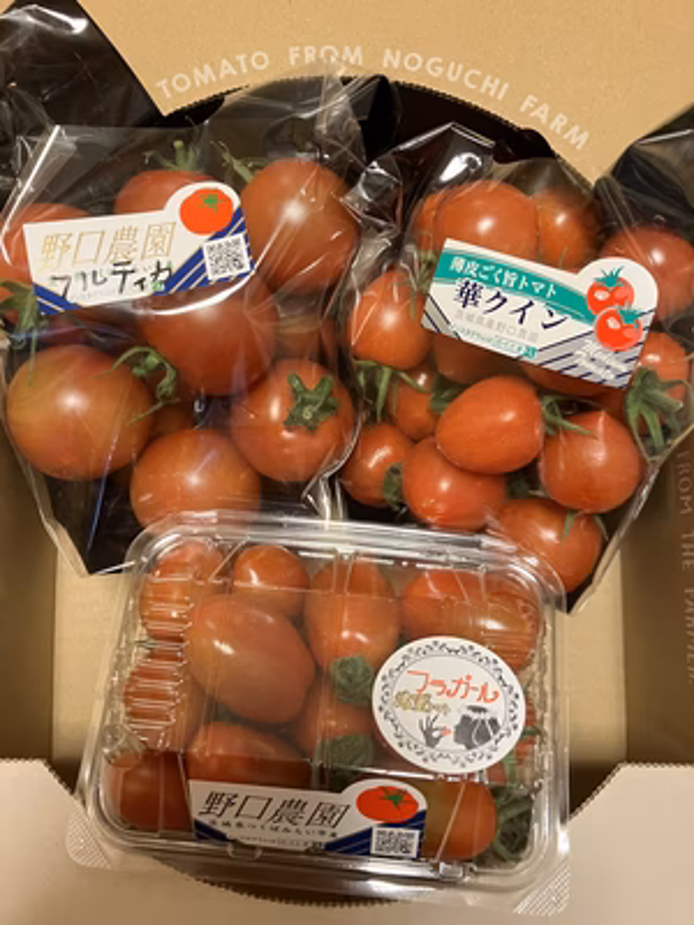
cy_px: 462
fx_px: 748
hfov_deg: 49.7
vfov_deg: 63.4
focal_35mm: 28
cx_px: 347
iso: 200
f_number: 1.8
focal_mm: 3.99
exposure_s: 1/60
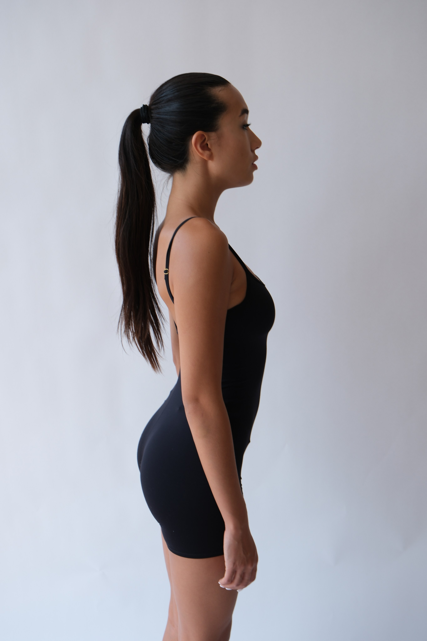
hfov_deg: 32.6
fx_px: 729
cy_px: 320
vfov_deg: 47.4
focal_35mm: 41
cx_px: 214
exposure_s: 1/60
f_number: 5.6
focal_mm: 27.5
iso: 125
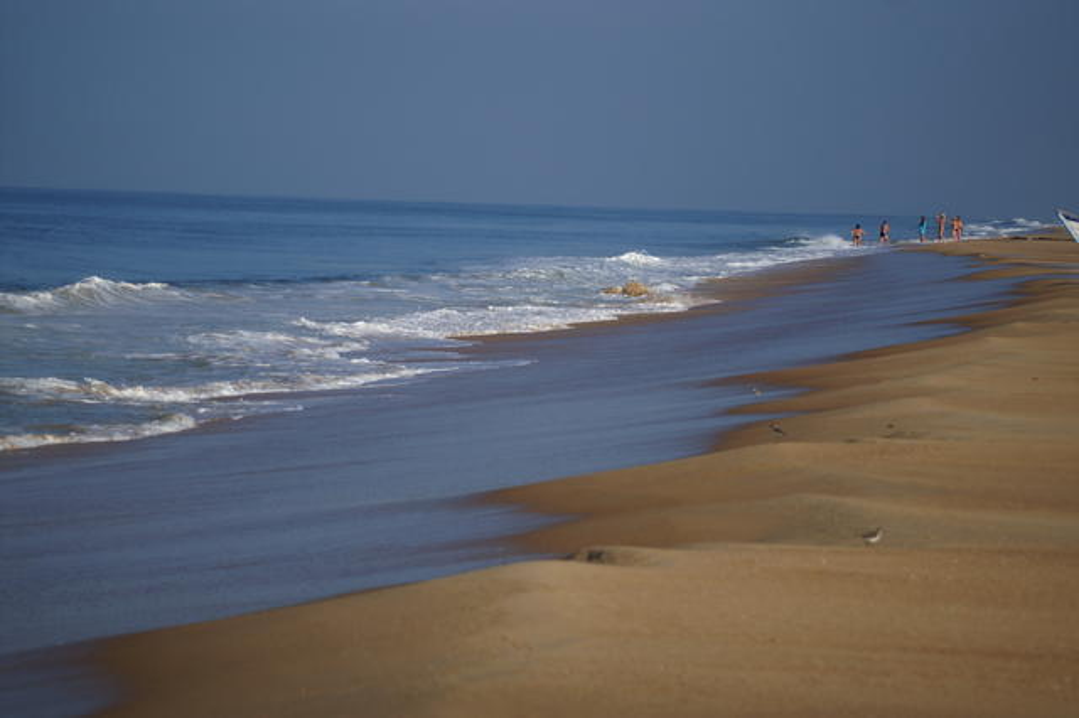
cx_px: 540
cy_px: 359
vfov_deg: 9.1
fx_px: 4493
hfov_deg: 13.7
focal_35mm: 150
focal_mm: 100
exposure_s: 1/4000
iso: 200
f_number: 4.5
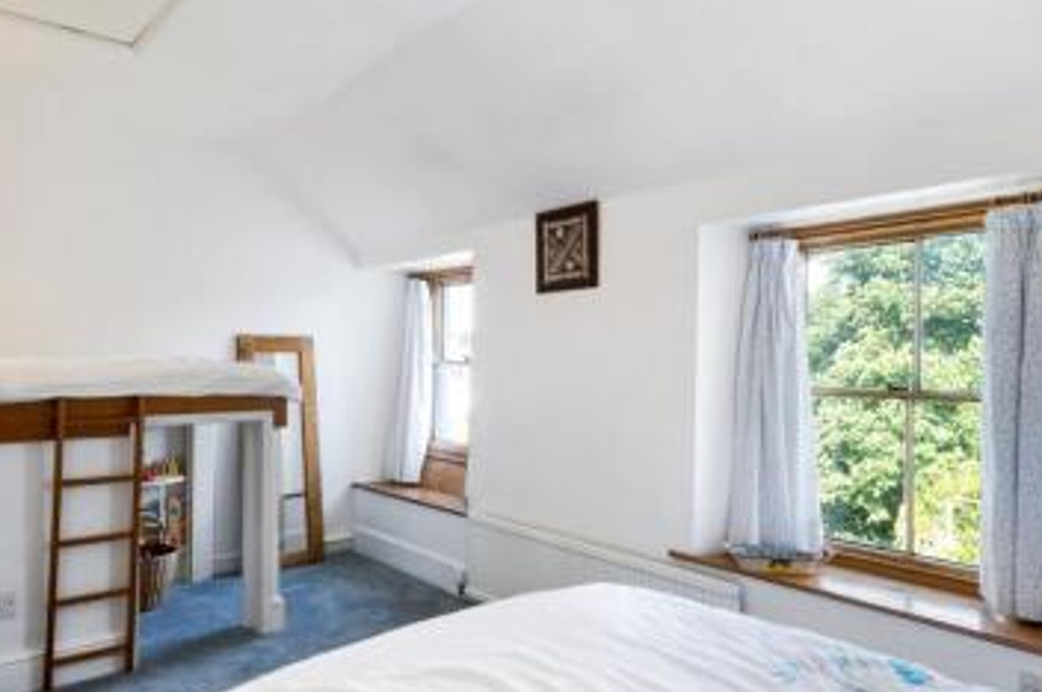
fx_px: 665
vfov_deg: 55.0
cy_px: 371
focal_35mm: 23
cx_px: 506
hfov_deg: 76.1
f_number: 10
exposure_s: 1/3
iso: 100
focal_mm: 17
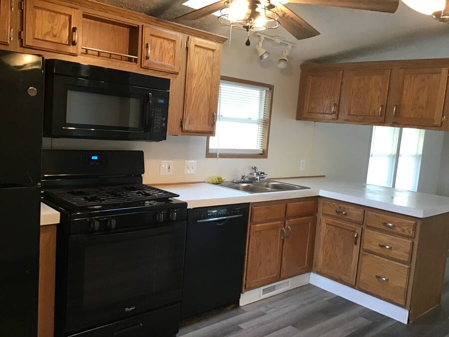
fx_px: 402
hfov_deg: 58.4
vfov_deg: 45.4
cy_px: 168
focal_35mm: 31
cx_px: 224
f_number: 2.4
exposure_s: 1/30
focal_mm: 3.3
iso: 125
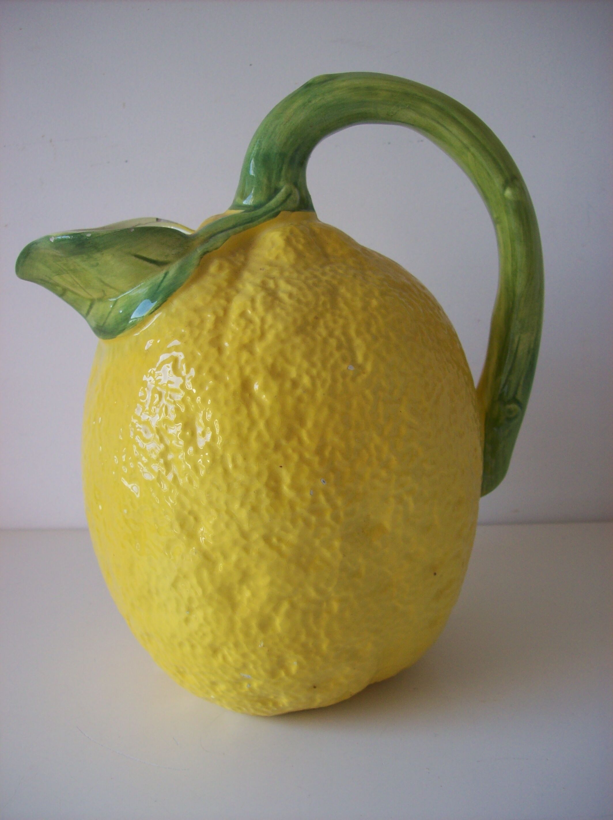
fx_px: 852
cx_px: 306
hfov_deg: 39.6
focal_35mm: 36
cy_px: 410
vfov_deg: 51.4
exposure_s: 1/111
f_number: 2.7
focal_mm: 6
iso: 80
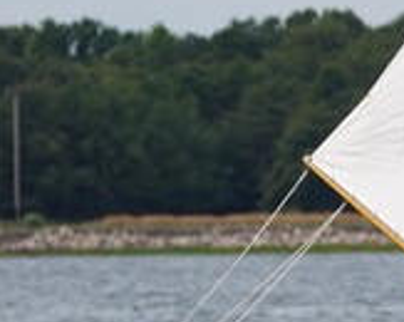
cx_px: 709
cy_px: -28
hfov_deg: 1.3
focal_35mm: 1458
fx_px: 17416
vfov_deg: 1.1
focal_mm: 211
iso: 160
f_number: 5.6
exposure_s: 1/1250
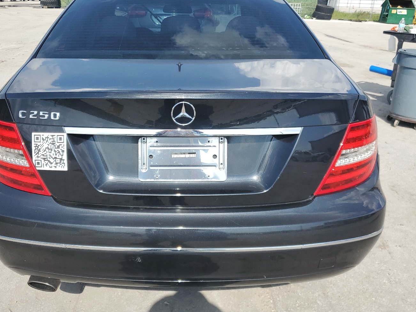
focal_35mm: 32
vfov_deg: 44.0
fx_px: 385
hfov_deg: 56.6
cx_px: 179
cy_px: 126
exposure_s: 1/2500
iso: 50
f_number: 1.5
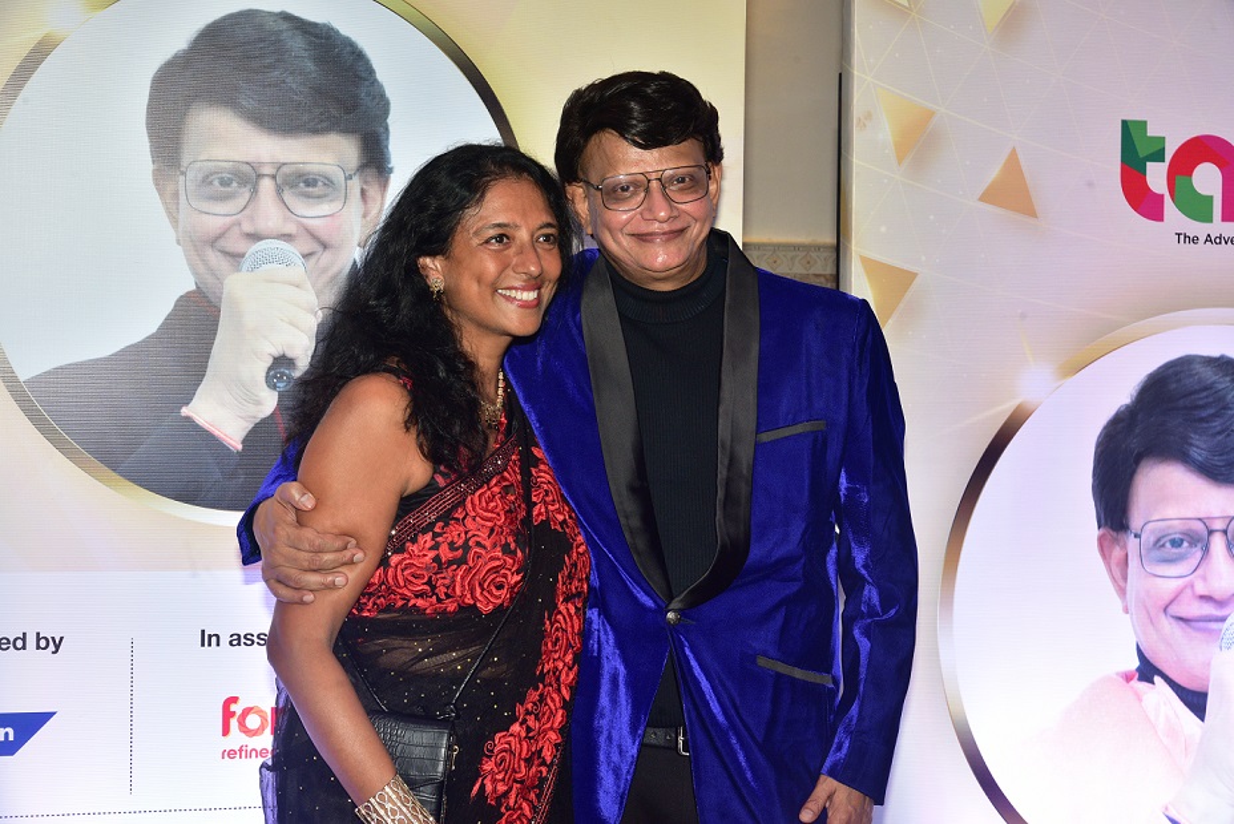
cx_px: 617
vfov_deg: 21.0
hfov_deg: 30.9
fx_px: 2229
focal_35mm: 65
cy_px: 412
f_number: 7.1
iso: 1000
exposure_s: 1/60
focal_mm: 65
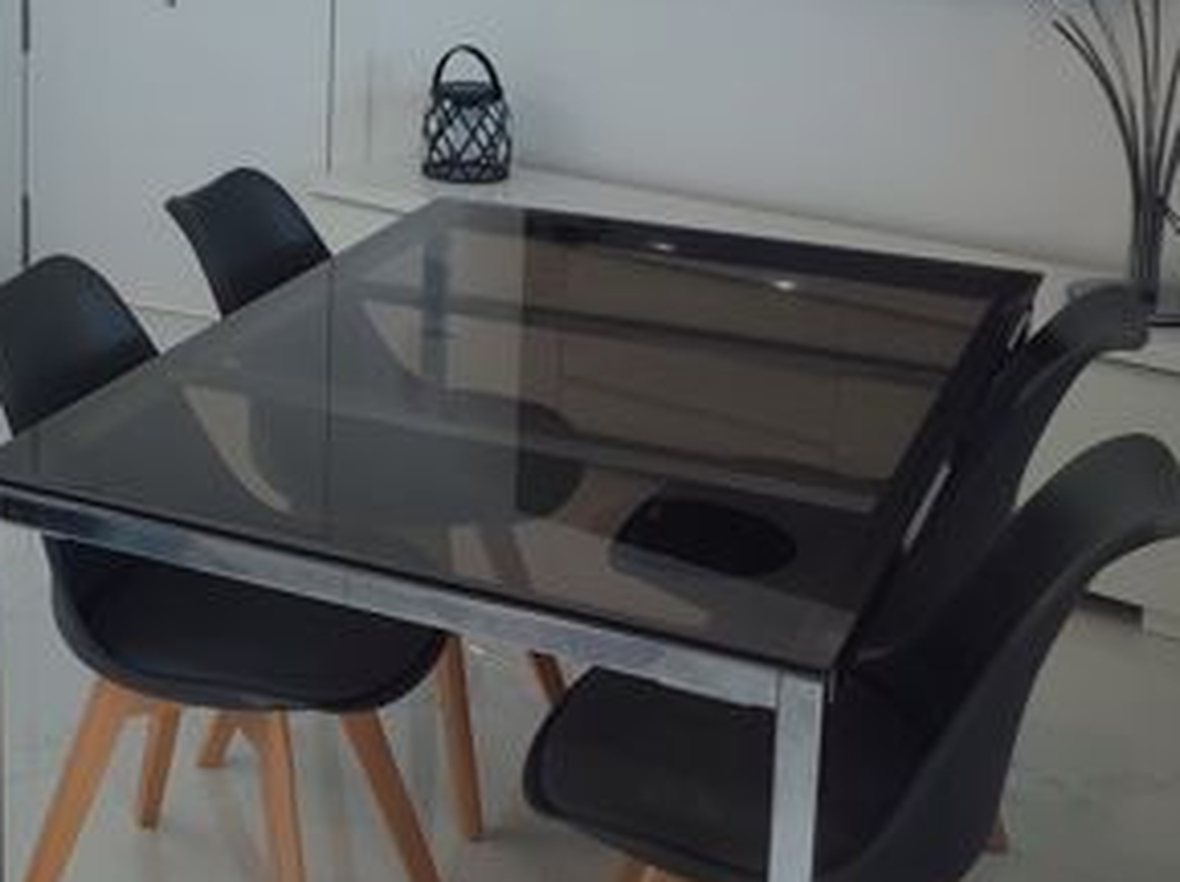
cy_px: 82
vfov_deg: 23.3
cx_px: 14
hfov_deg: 29.7
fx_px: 2077
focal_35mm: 61
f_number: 1.9
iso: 82
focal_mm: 6.04
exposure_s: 1/50
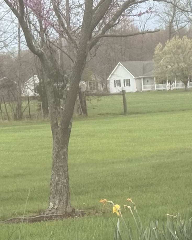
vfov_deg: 12.2
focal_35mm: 157
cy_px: 200
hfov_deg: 9.5
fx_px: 1116
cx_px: 301
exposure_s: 1/190
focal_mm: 6.76
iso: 50
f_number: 1.78
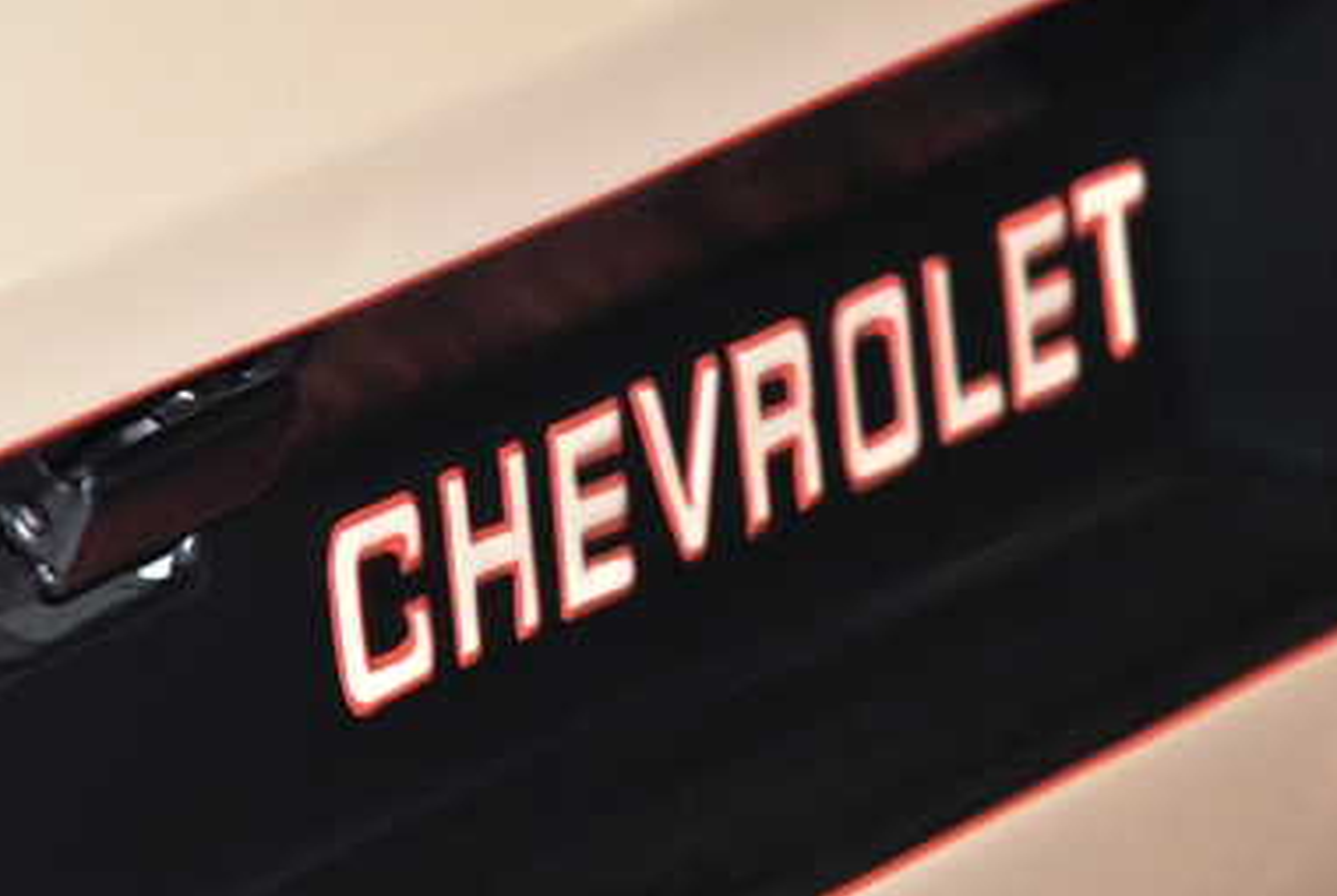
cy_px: 483
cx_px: 776
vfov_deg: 2.7
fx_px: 19156
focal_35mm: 515
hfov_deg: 4.0
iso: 400
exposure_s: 1/60
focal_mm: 200
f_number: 6.3
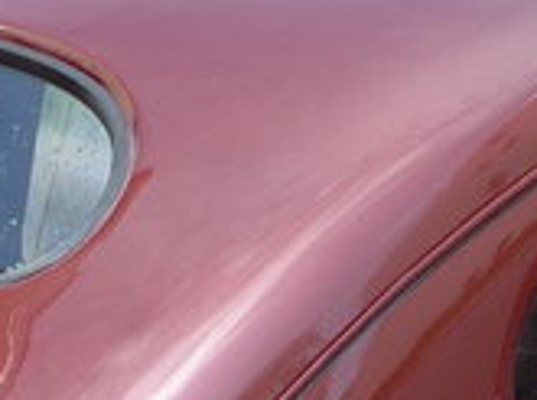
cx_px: -23
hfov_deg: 6.6
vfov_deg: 4.8
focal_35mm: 299
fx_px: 4628
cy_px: 914
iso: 80
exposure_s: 1/800
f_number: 2.8
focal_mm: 8.4
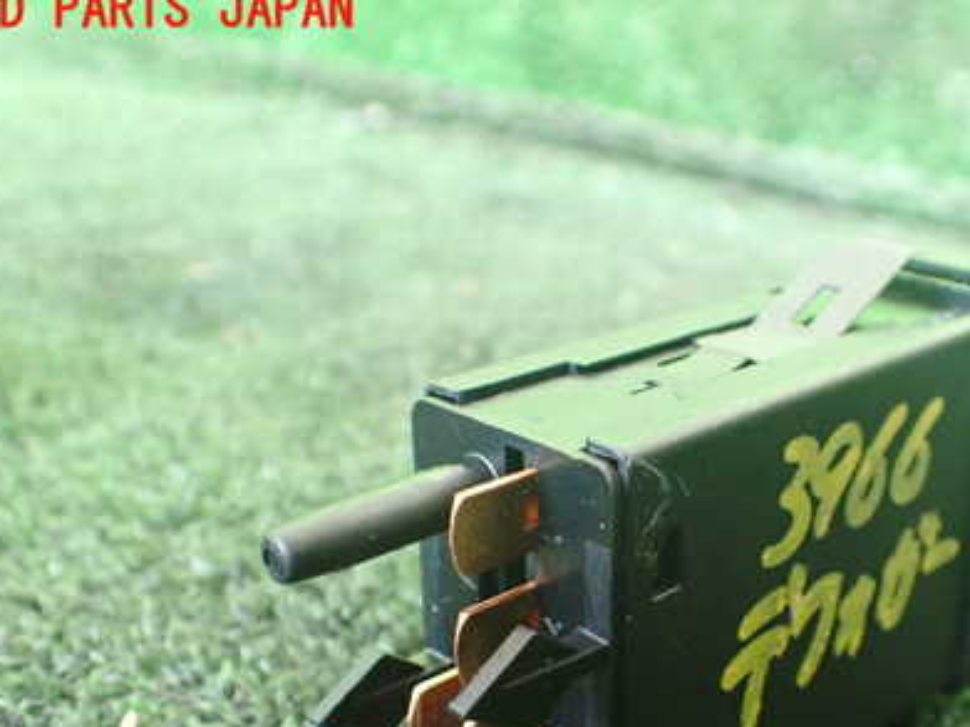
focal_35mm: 46
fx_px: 1289
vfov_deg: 31.0
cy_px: 538
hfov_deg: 40.7
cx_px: 647
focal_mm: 5.4
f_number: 2.3
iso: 800
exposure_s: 1/125
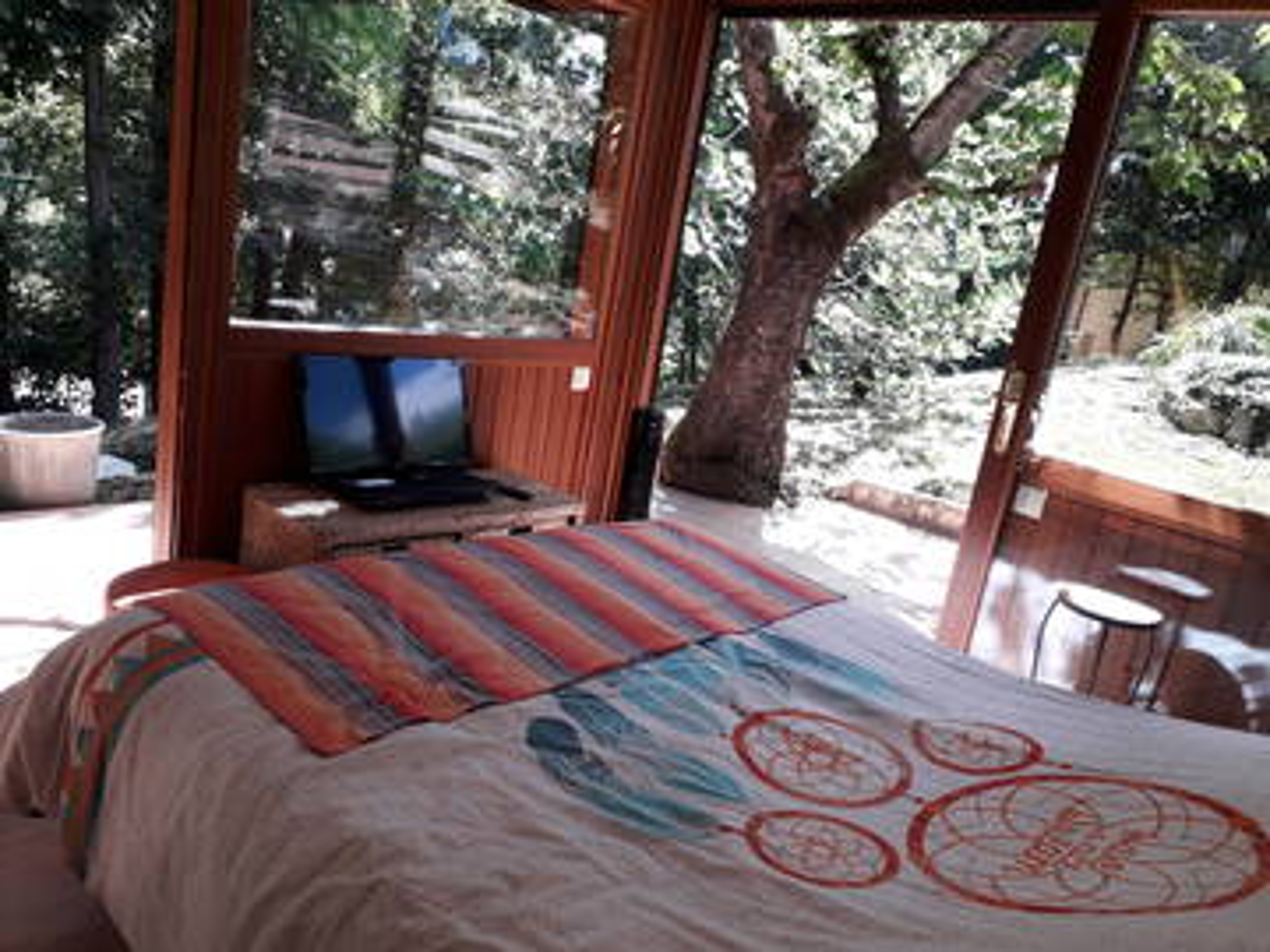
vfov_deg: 51.4
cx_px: 635
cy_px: 476
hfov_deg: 65.3
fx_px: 991
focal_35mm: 27
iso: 40
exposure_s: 1/158
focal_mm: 3.6
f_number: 1.9
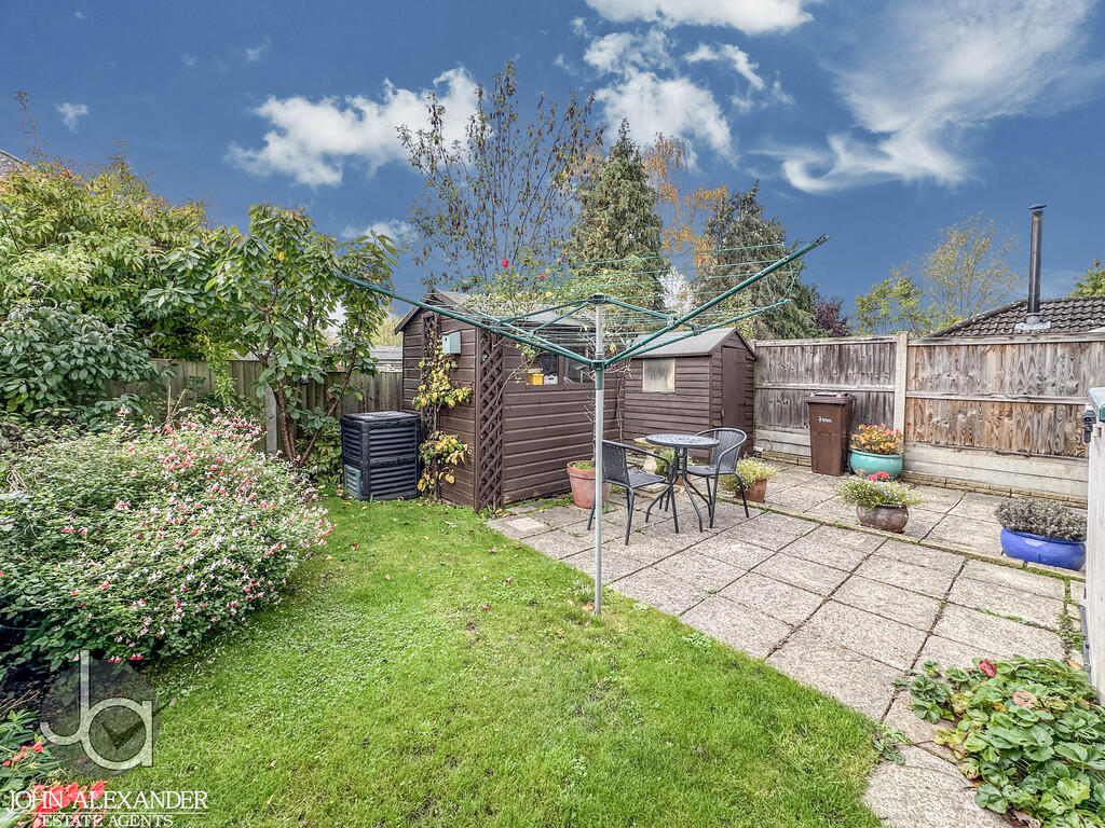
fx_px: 447
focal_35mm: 14
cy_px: 414
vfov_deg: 85.7
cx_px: 552
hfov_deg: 102.1
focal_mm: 2.22
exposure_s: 1/325
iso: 40
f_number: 2.2
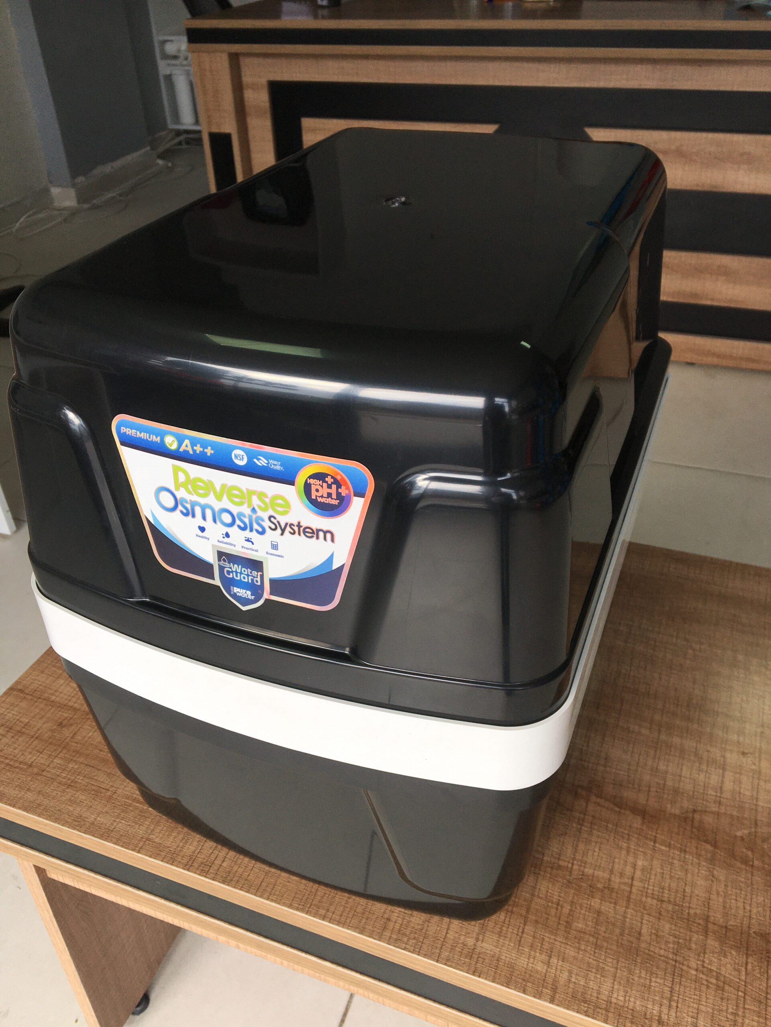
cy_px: 514
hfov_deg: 48.2
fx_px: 861
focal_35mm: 29
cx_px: 386
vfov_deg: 61.7
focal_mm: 4.15
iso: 25
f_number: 2.2
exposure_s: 1/193
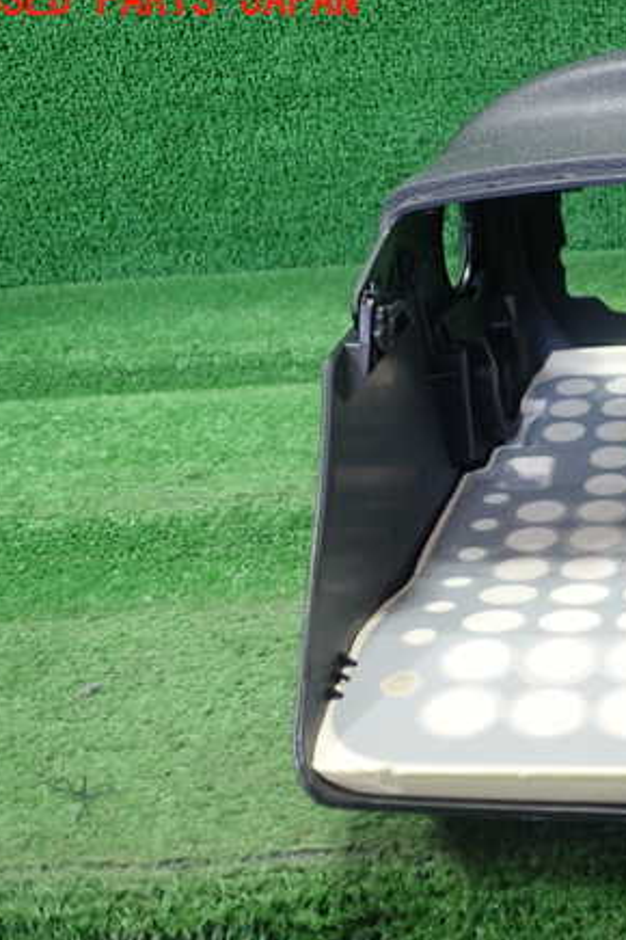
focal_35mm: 43
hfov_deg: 29.3
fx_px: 1121
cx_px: 613
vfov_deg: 45.4
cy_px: 460
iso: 400
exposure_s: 1/125
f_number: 2.3
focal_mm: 5.5
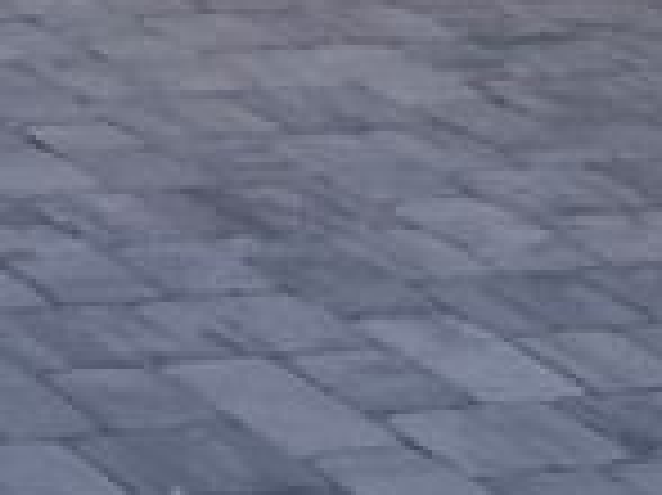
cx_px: -1405
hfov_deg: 9.0
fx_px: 3325
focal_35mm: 174
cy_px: -778
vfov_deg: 7.8
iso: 32
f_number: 1.6
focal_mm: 5.1
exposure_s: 1/523
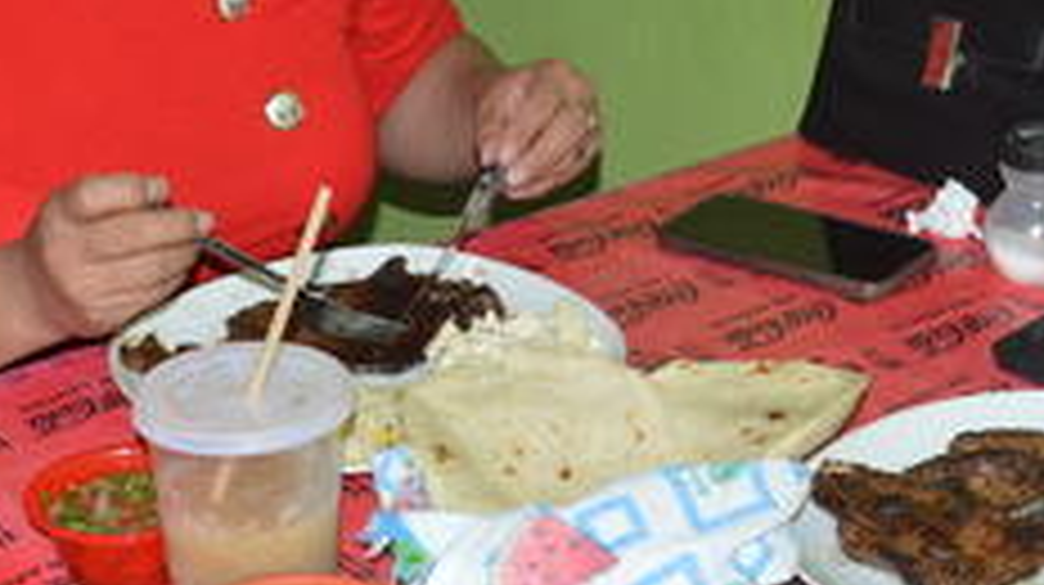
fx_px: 2714
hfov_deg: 21.8
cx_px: 598
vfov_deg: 12.2
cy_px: 50
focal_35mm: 98
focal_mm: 29
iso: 800
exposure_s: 1/125
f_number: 8
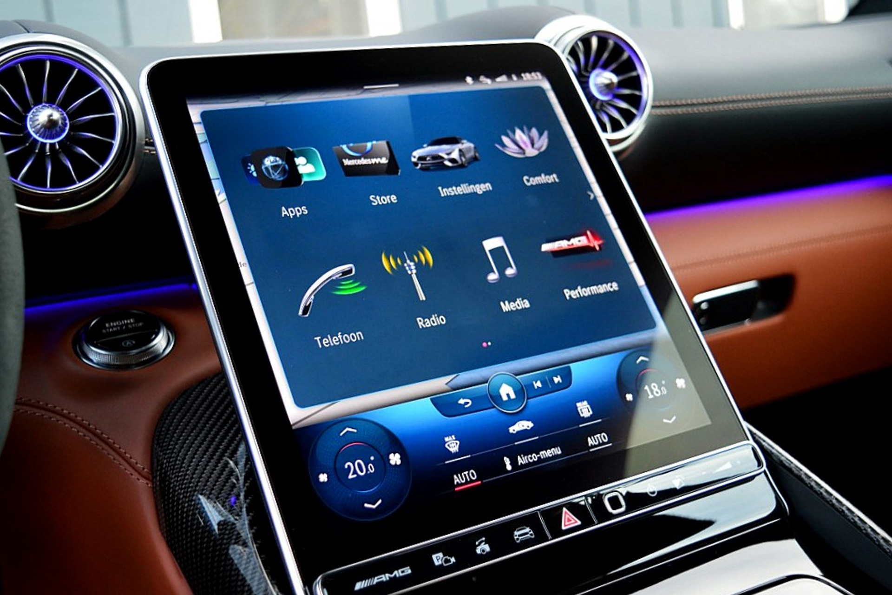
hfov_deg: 47.9
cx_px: 446
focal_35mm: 40
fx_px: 1003
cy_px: 298
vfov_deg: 33.0
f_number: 4.2
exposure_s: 1/60
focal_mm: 27
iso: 800
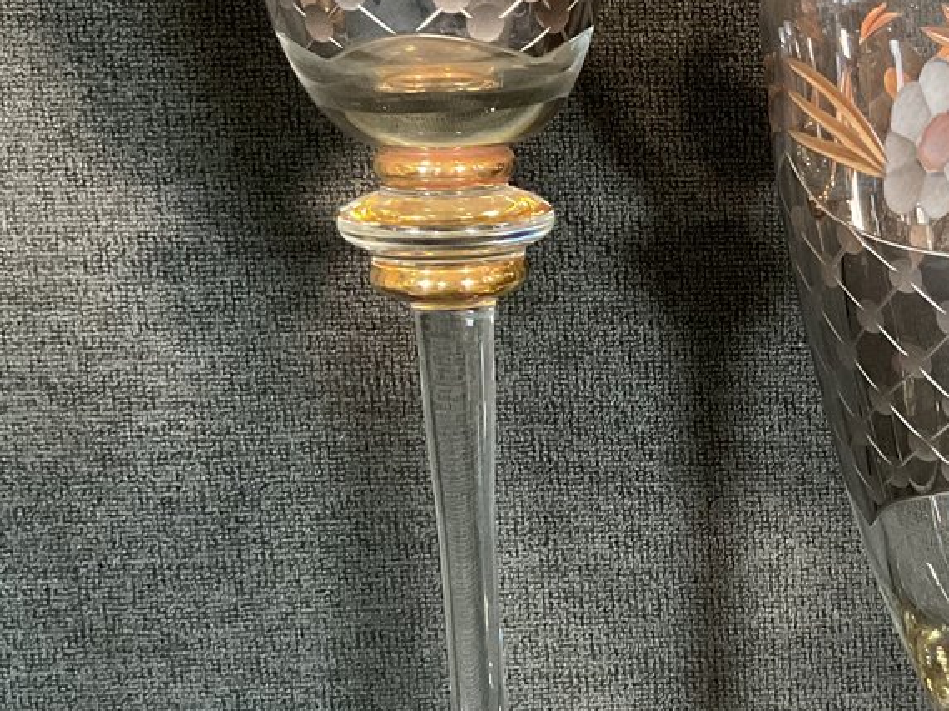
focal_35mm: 77
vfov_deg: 19.1
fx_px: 2110
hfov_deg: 23.3
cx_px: 1125
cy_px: 370
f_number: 1.8
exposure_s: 1/60
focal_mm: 3
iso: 250
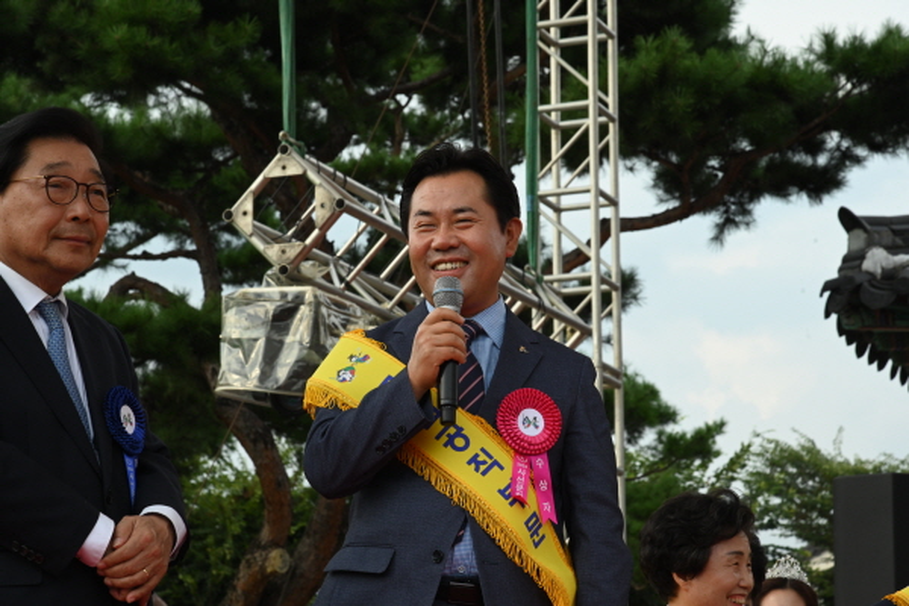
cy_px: 303
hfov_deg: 20.8
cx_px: 454
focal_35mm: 98
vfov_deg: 14.0
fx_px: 2474
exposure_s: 1/200
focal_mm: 98
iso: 640
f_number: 11
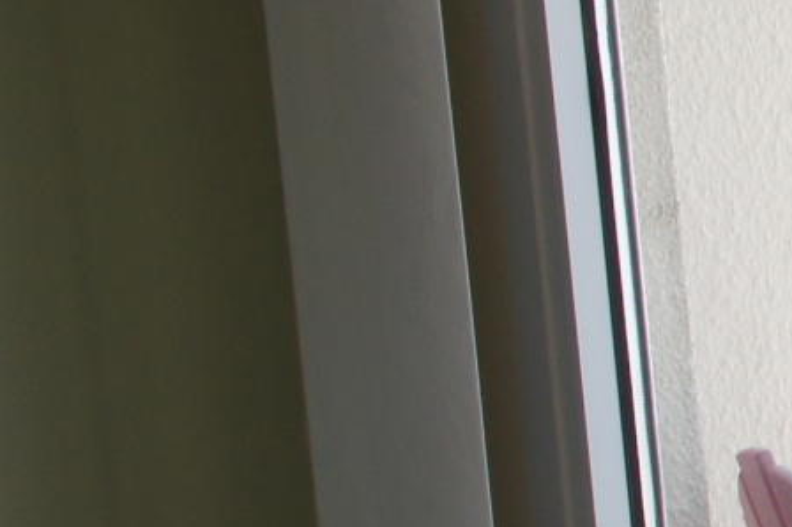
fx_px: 5526
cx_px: 2282
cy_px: 1238
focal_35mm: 251
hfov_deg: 7.3
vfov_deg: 5.3
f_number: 5.6
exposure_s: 1/80
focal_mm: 25
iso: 200
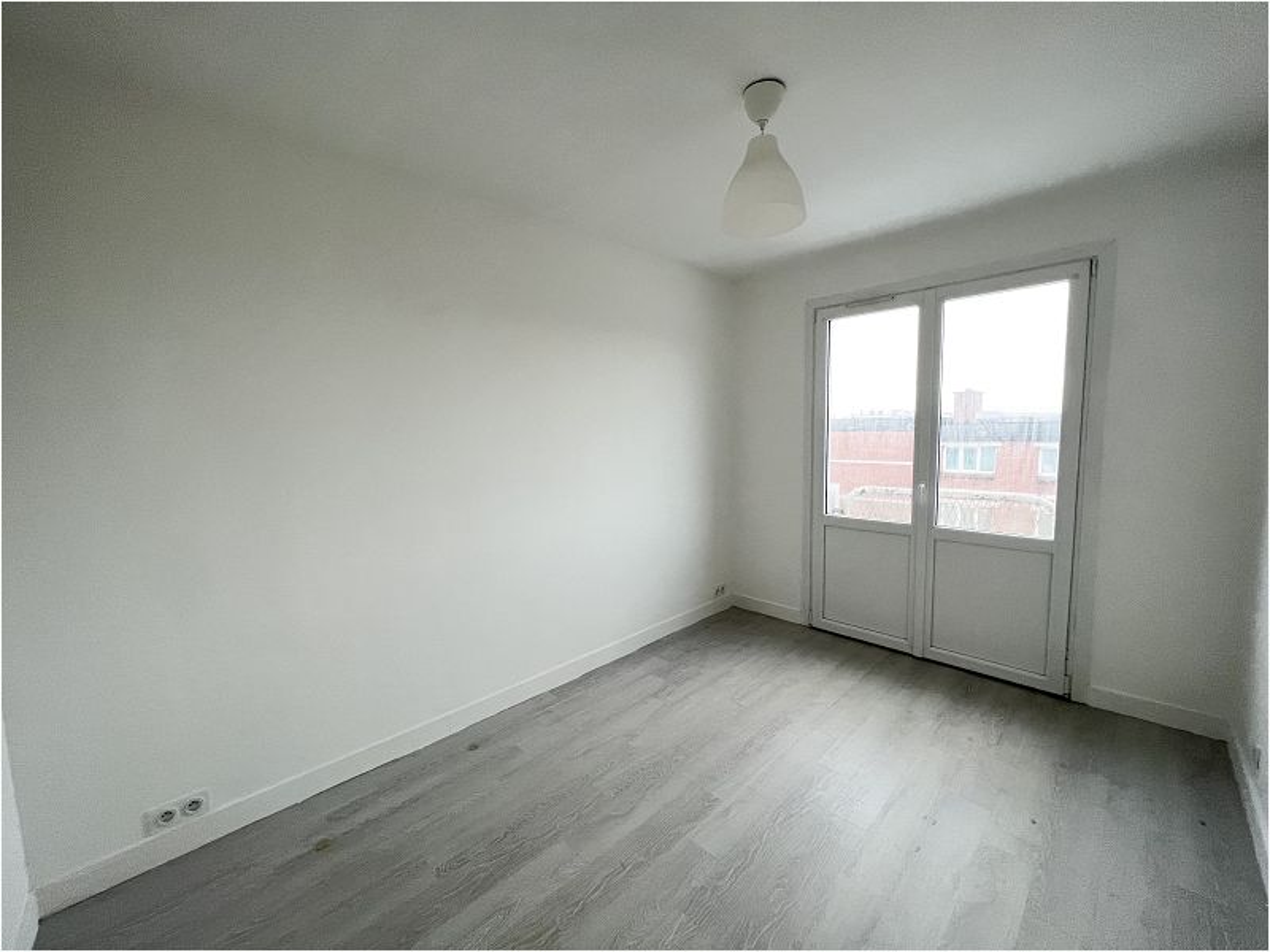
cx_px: 635
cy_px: 476
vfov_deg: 89.9
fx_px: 477
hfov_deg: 106.2
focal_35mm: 13
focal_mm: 1.57
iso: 200
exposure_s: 1/99
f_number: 1.8
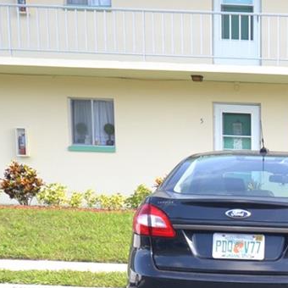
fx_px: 791
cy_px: 384
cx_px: 390
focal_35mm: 84
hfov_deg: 18.9
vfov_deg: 19.0
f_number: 5.6
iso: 180
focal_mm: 14
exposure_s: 1/125
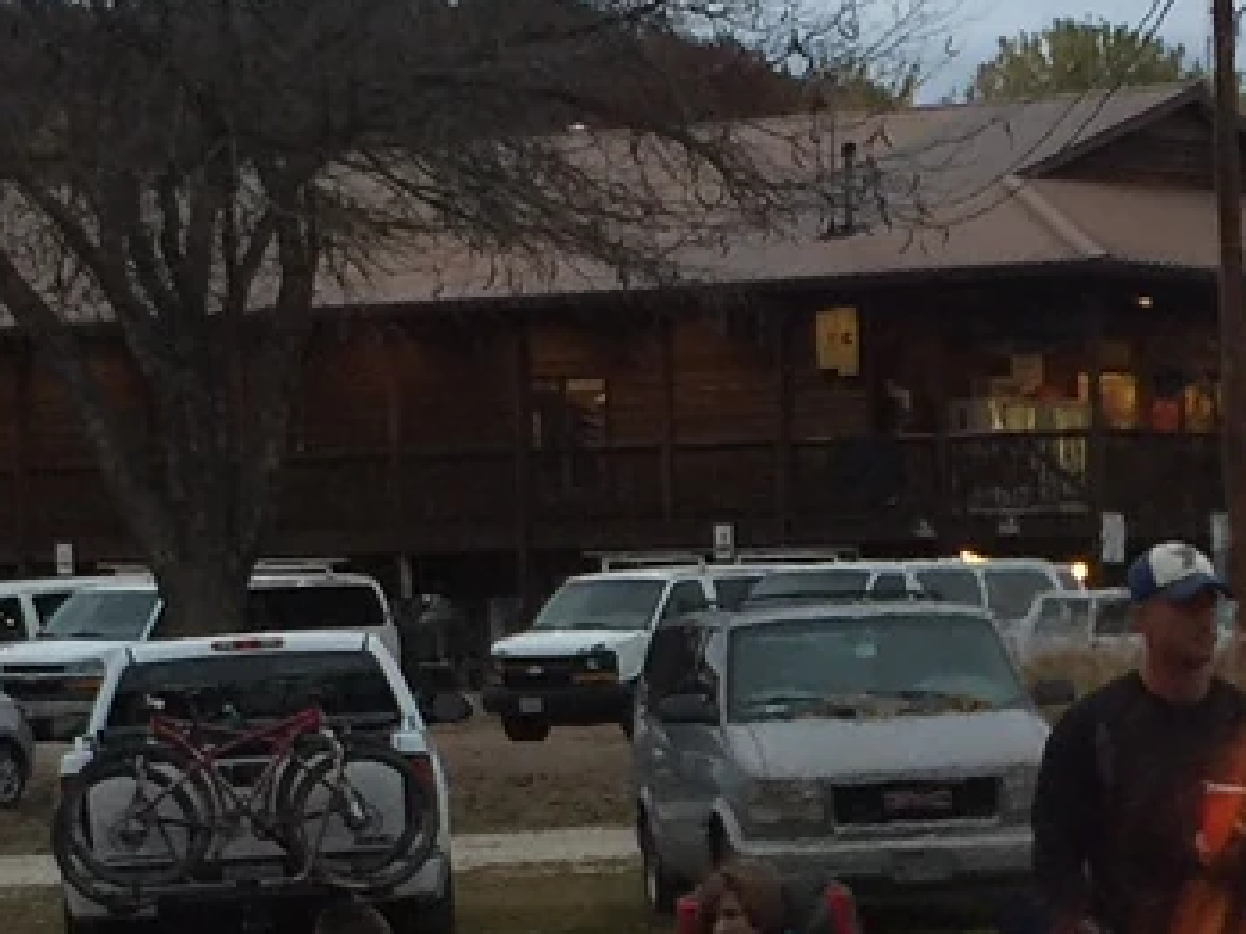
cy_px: 1124
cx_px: 1296
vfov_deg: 10.7
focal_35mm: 136
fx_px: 4895
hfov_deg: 14.2
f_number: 2.2
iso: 40
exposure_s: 1/15
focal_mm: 4.15
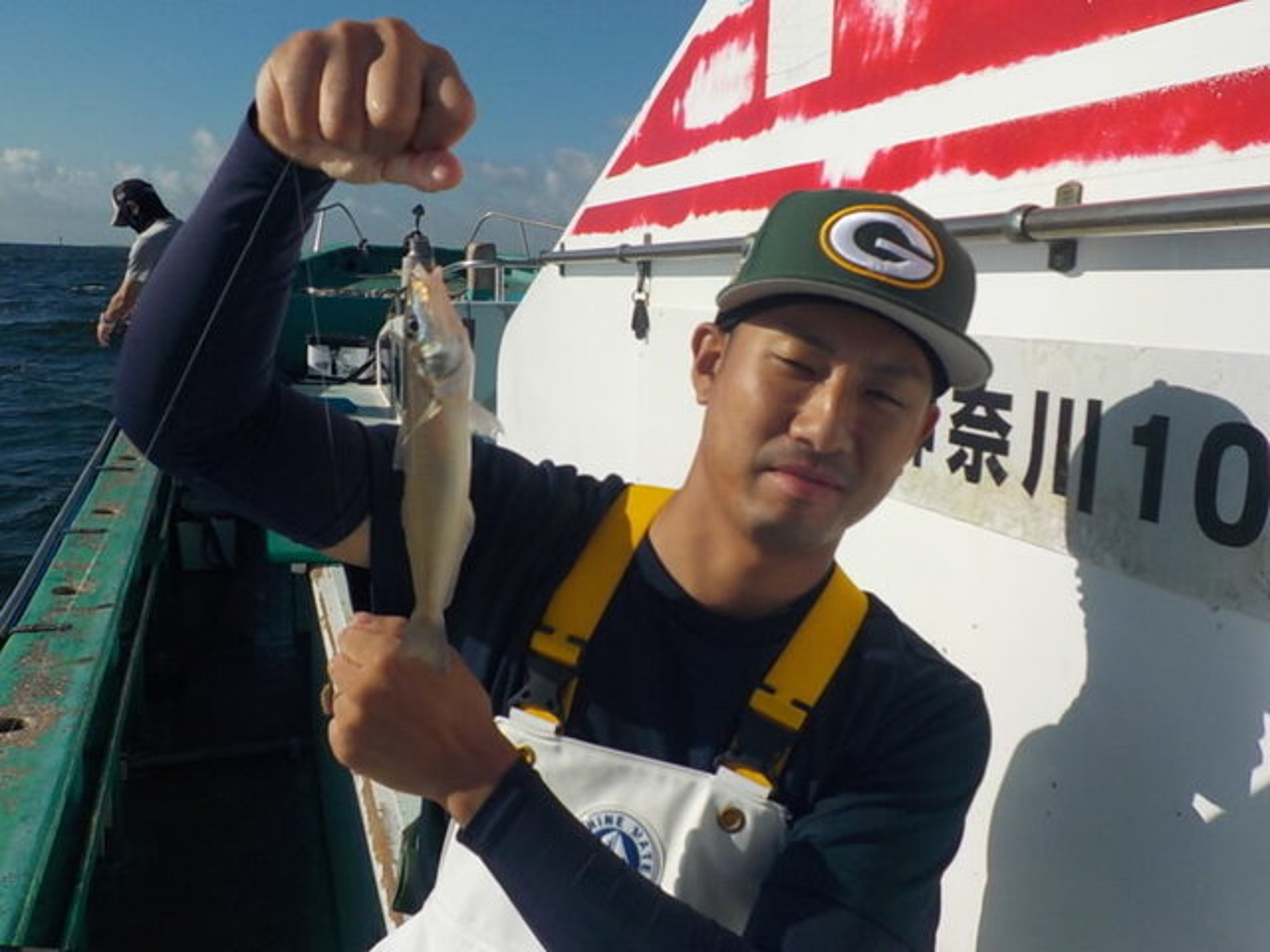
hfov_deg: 60.0
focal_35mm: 30
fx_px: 1101
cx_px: 635
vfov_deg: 46.8
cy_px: 476
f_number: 6.6
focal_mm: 4.1
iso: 125
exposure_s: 1/800
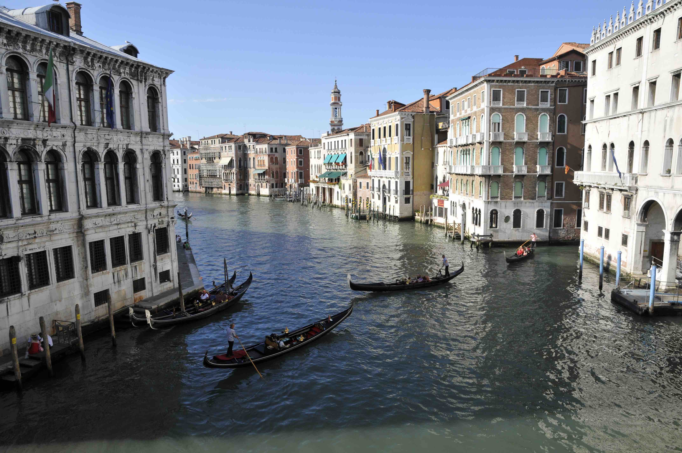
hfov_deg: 73.8
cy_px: 226
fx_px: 454
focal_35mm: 24
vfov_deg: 53.0
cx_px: 341
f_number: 8
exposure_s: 1/250
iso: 200
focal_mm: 16
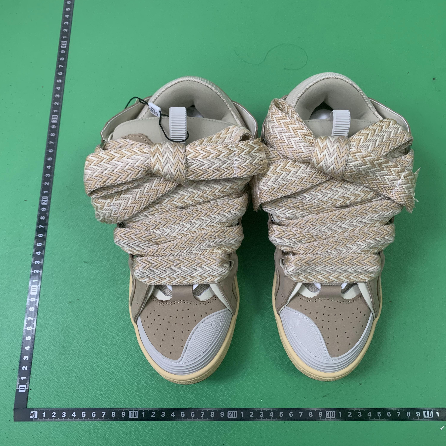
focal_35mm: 31
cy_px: 224
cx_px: 255
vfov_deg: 52.5
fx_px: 452
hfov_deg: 52.4
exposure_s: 1/60
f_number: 1.8
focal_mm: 4.25
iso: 125
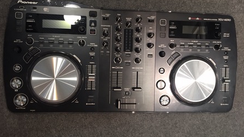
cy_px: 62
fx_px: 207
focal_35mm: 32
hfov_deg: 61.0
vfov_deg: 36.7
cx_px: 121
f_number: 2.2
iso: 50
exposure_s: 1/30
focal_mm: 4.15
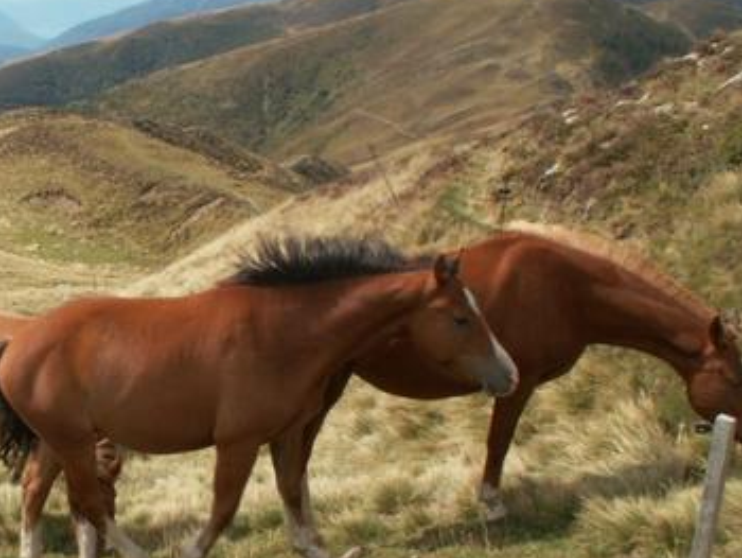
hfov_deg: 29.3
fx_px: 1373
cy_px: 308
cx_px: 114
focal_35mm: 64
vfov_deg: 22.9
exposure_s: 1/200
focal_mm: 5.86
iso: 50
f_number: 6.3
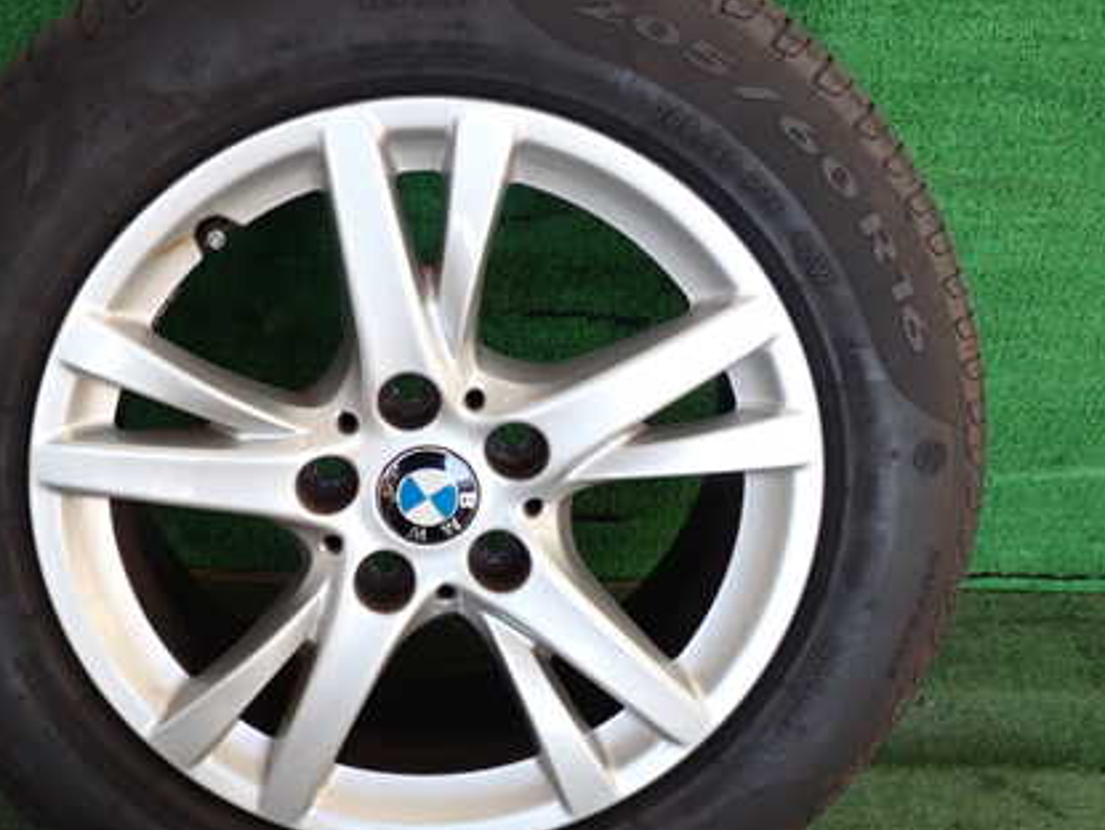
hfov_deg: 36.6
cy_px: 447
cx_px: 434
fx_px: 1661
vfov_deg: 28.1
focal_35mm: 52
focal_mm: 6.37
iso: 250
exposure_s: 1/125
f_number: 2.5
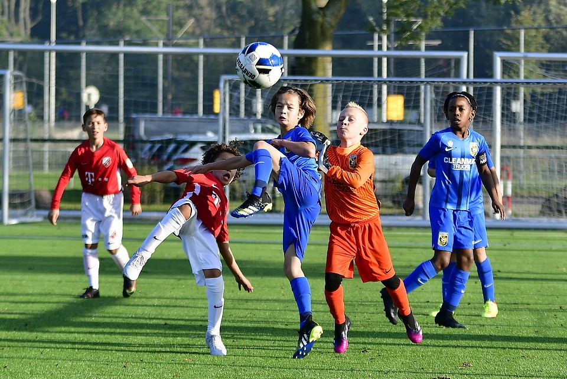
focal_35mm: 190
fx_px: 2995
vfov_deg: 7.2
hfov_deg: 10.8
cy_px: 190
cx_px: 284
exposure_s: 1/1250
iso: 200
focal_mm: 95
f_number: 2.8
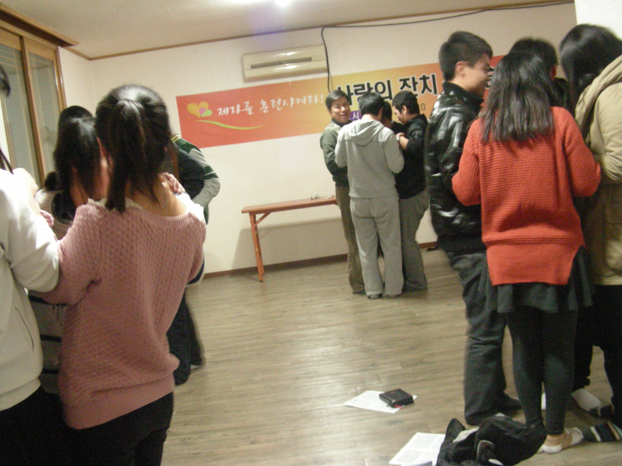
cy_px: 233
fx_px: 683
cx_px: 311
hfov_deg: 49.0
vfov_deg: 37.7
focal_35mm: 38
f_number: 3.5
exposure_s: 1/8
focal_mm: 6.3
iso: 594
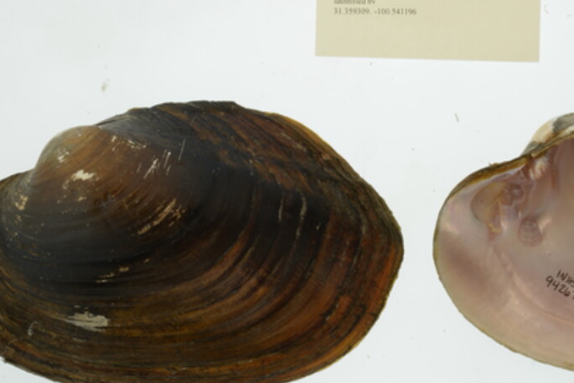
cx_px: 424
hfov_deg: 19.2
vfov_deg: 12.9
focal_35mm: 106
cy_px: 185
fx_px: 1690
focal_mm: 60
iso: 100
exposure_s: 1/6
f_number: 32
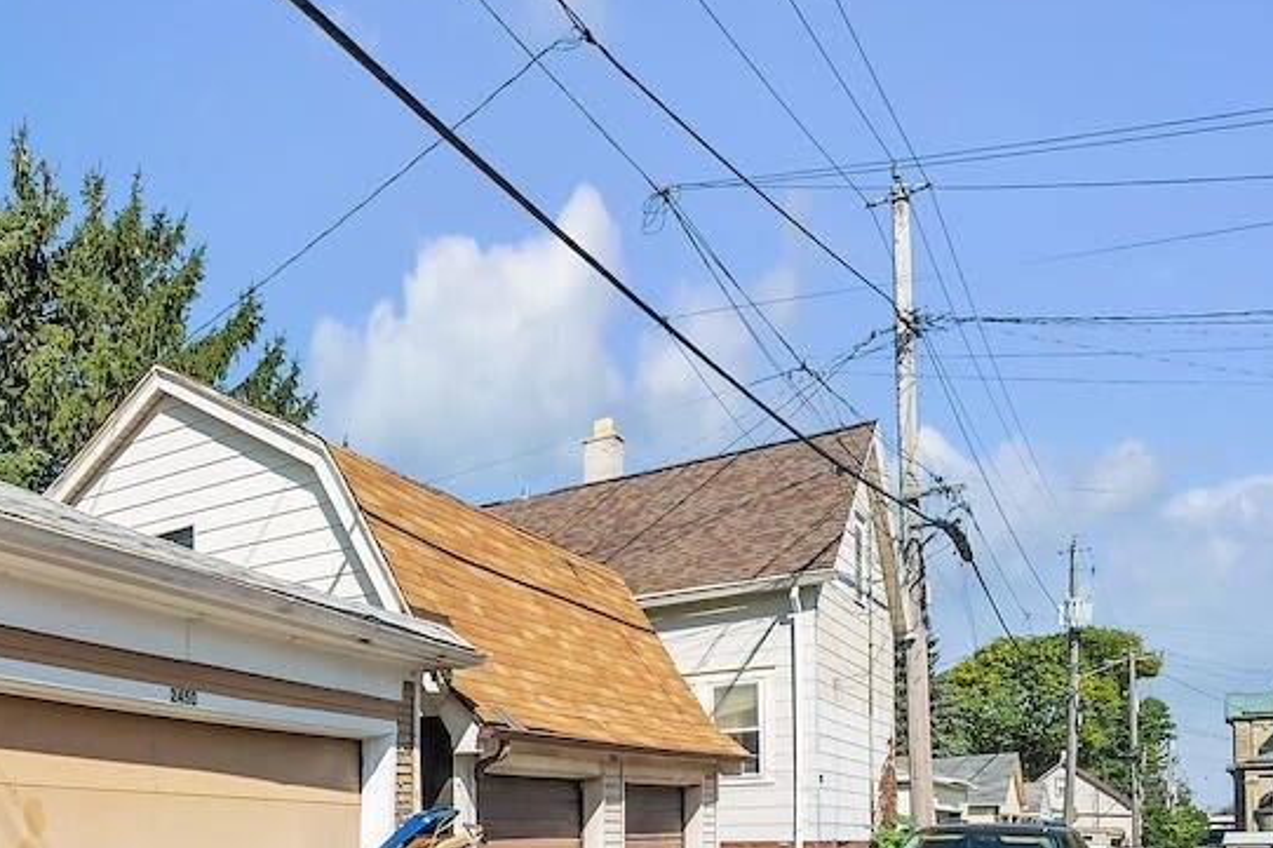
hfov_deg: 48.3
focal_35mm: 31
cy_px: 813
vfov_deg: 38.4
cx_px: -33
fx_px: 1096
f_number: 9
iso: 125
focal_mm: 14
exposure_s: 1/200
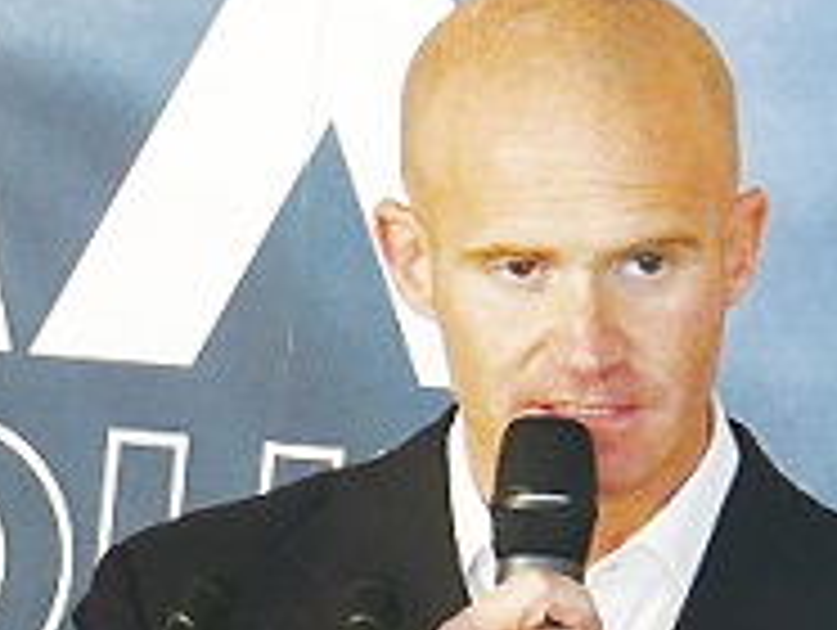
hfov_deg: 1.9
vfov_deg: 1.4
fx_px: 25203
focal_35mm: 1041
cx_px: -223
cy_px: 909
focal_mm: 67.46
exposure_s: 1/125
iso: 800
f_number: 4
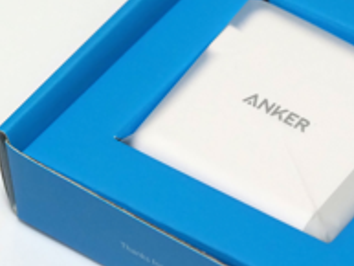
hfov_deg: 7.9
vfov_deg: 6.0
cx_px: 275
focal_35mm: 249
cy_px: 160
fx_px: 2548
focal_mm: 60
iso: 2000
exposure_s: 1/160
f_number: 4
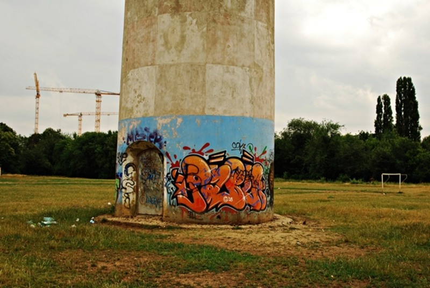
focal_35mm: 42
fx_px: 502
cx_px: 215
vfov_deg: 32.0
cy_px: 144
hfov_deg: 46.3
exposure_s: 1/125
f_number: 8
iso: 100
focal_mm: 28
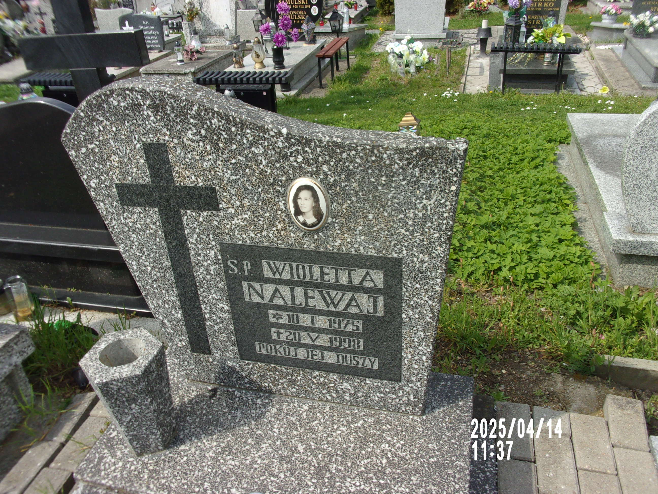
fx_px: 532
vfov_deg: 49.7
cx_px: 329
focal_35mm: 28
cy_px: 247
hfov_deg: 63.4
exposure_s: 1/70
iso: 80
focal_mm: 5.1
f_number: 10.8
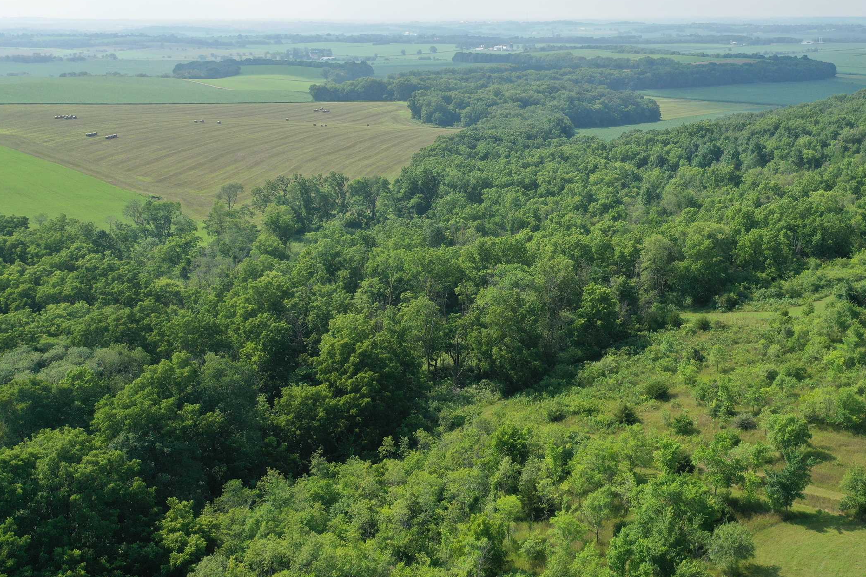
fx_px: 986
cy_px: 311
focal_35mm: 41
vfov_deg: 32.6
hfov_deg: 46.1
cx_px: 625
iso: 100
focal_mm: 10.26
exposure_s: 1/1600
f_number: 2.8
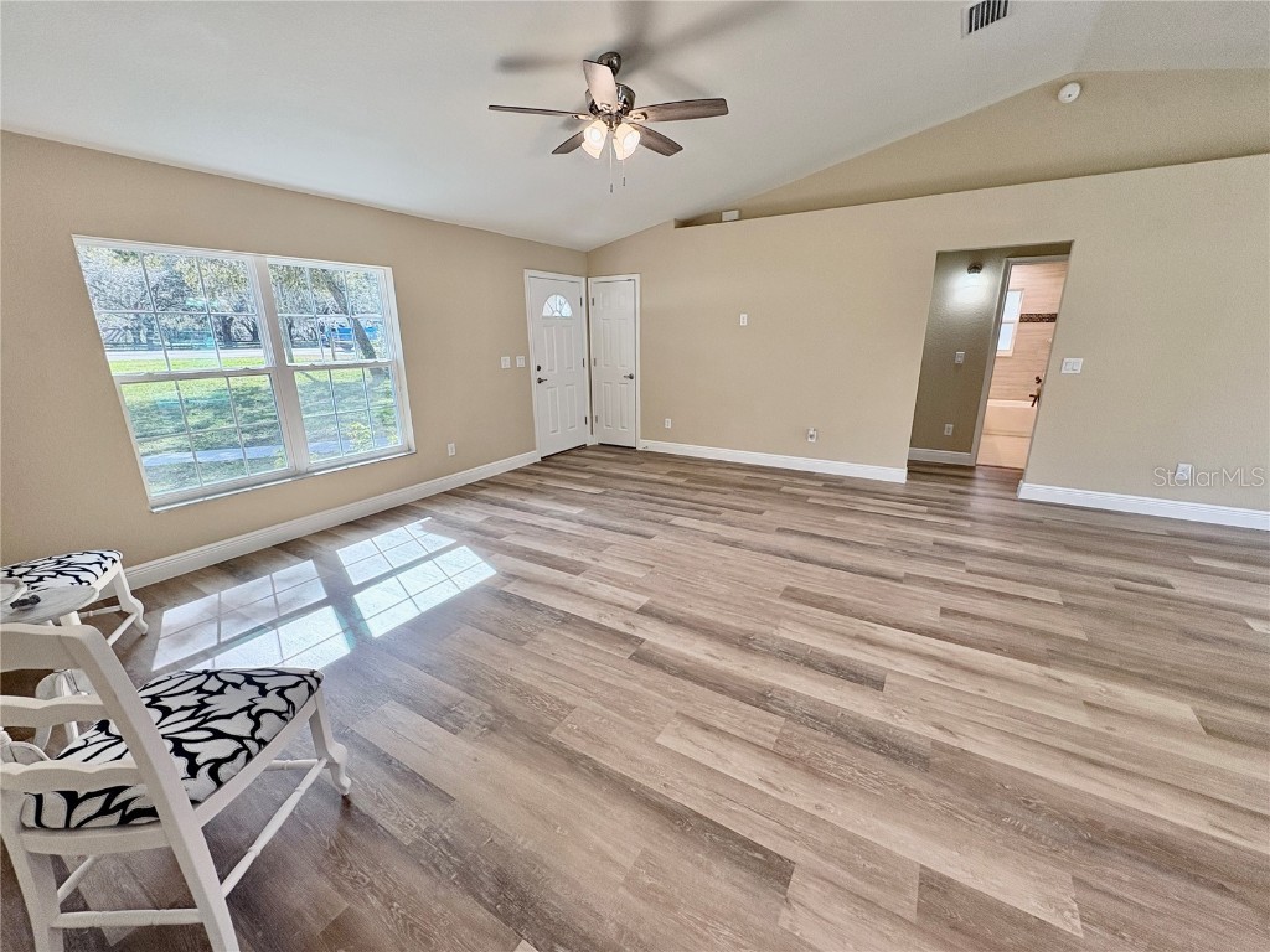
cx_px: 635
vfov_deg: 85.7
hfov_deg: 102.1
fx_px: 514
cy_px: 476
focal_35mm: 14
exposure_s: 1/128
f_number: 2.2
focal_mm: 2.22
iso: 100
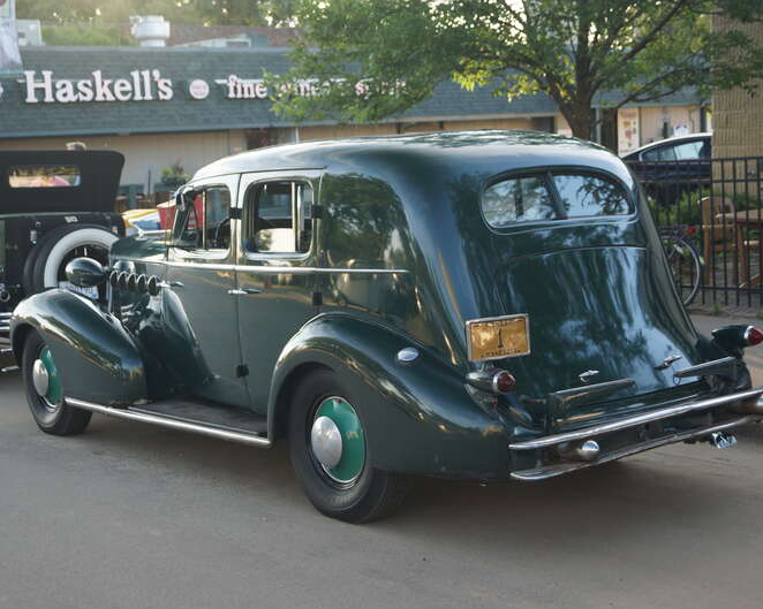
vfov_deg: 25.5
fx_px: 1345
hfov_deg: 31.7
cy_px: 306
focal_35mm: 60
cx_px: 350
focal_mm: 35
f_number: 5
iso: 160
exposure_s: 1/60
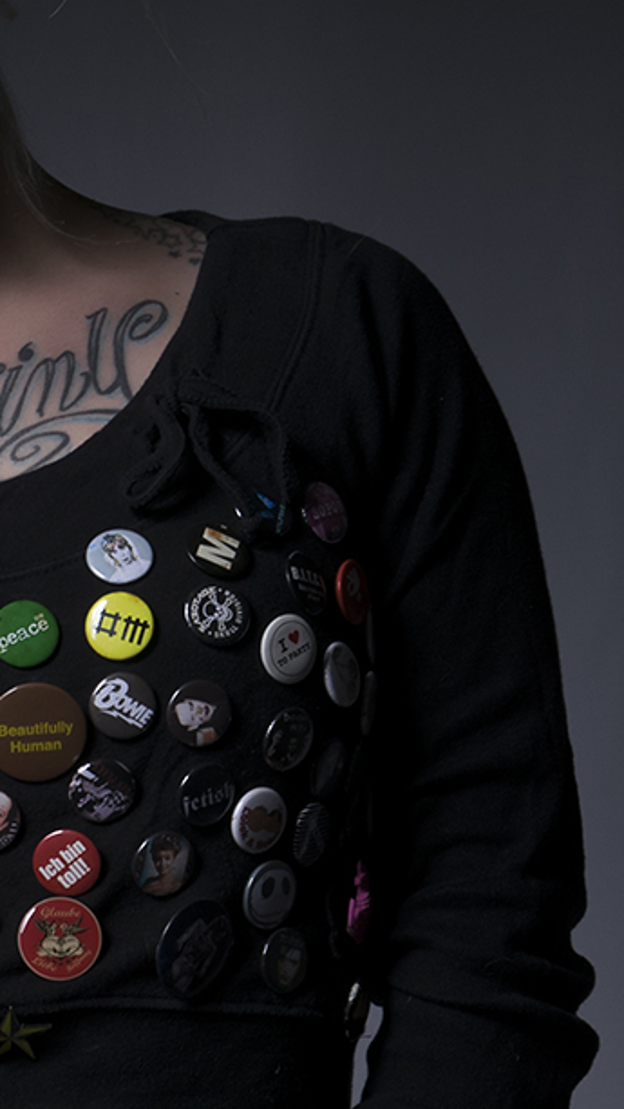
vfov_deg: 10.9
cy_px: 827
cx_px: -21
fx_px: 5792
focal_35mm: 197
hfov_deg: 6.1
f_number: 13
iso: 100
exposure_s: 1/200
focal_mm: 48
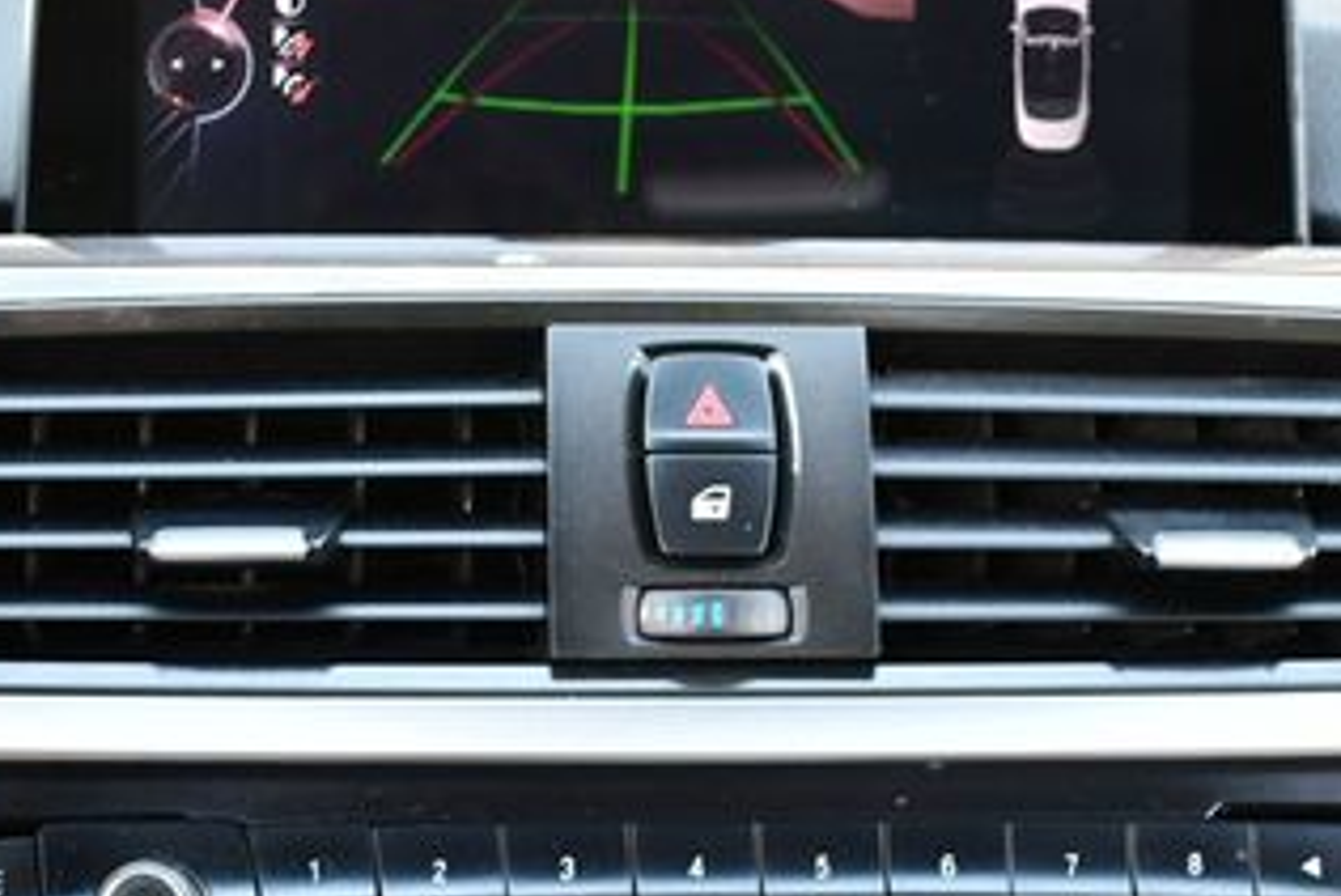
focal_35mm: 73
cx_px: 687
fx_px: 2720
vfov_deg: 18.6
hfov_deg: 27.7
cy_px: 658
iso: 900
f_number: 3.5
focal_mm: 18
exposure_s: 1/125
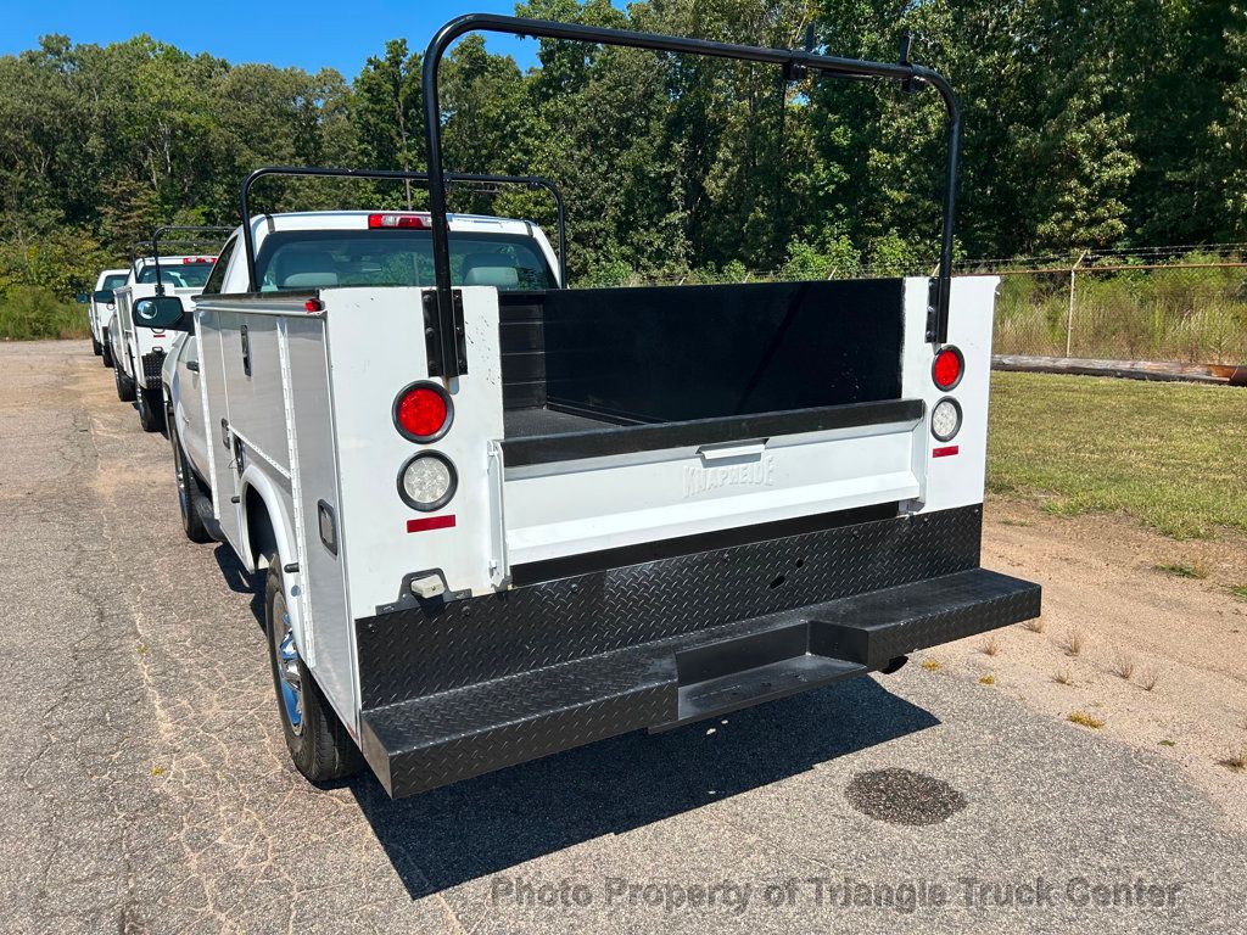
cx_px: 624
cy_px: 468
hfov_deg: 67.3
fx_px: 937
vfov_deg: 53.1
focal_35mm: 26
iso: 50
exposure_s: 1/5882
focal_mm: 5.7
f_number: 1.5
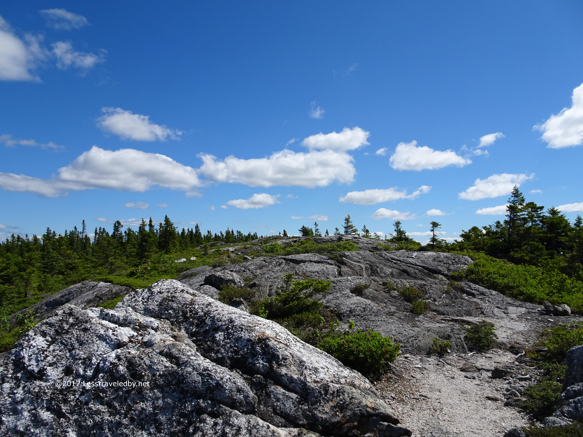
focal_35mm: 24
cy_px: 218
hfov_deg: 71.6
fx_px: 404
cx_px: 292
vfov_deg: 56.8
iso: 80
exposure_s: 1/1250
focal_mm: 4.1
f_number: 3.5
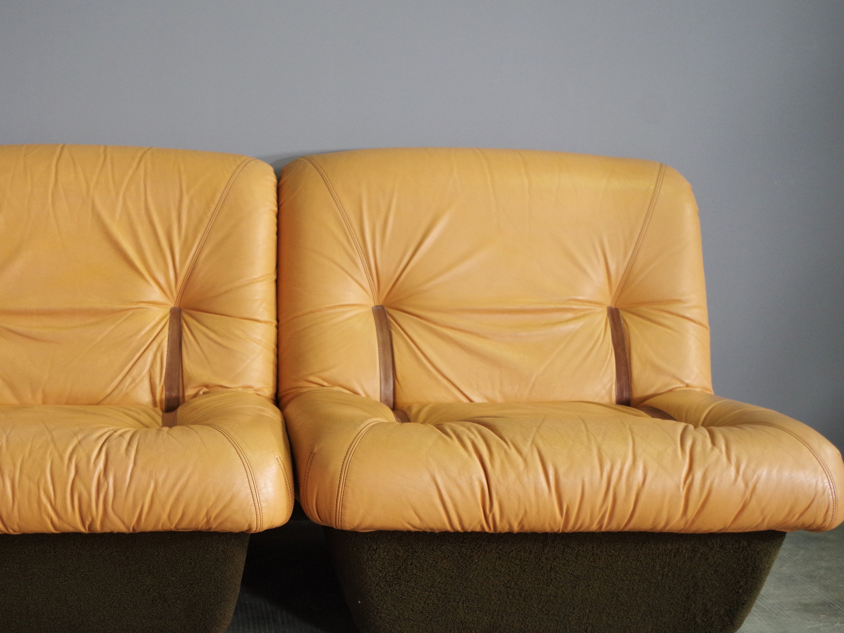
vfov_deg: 27.5
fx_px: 1292
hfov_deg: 35.8
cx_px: 271
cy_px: 371
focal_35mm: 53
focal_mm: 26.25
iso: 800
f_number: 4
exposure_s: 1/60
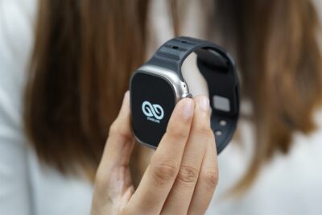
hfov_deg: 22.6
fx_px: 805
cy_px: 108
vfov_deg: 15.2
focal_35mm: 90
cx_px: 161
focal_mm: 90
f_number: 4
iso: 1250
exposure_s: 1/100
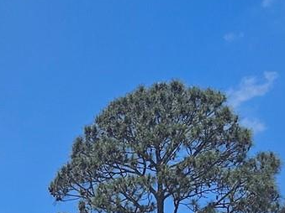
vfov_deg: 8.9
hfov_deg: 12.2
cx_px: -331
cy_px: 621
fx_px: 1144
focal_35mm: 139
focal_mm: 6.3
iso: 10
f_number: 1.7
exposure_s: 1/1179
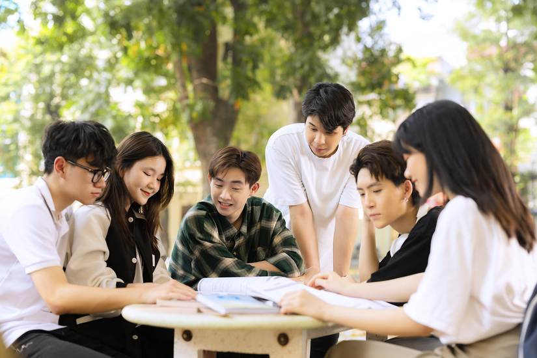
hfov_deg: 39.6
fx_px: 746
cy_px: 179
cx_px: 268
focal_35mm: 50
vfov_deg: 27.0
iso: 64
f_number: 2.2
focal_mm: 50
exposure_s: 1/250
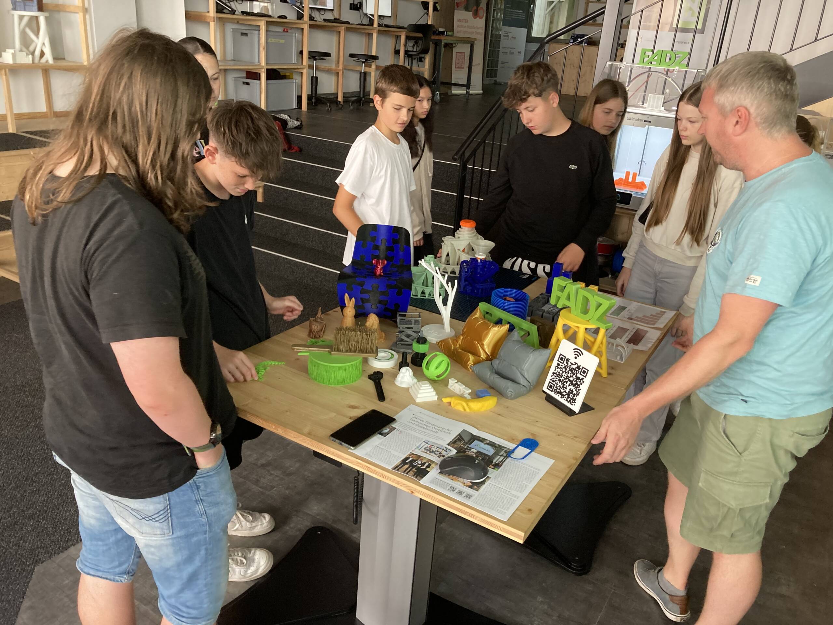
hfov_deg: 63.4
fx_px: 674
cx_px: 416
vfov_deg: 49.7
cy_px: 312
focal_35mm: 28
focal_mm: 3.99
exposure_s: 1/60
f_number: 1.8
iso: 200
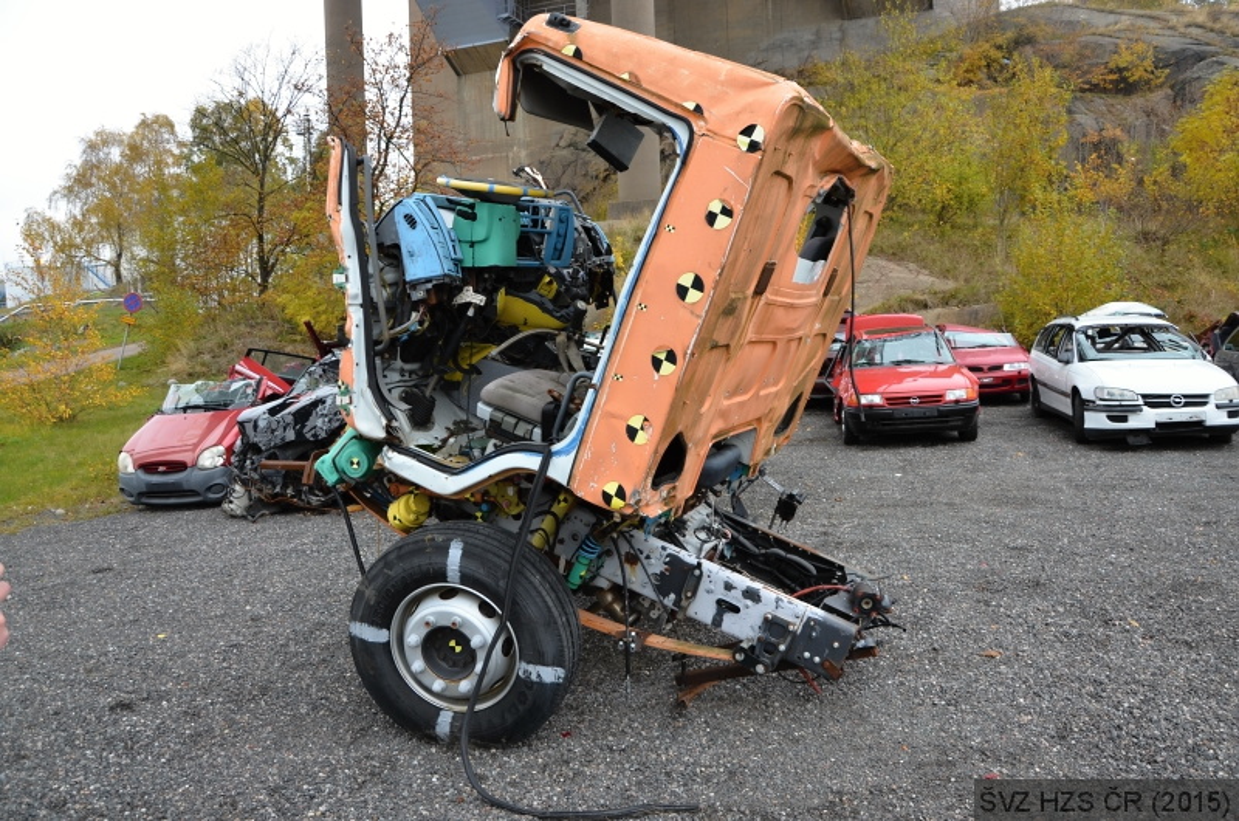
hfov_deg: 67.5
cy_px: 410
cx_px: 620
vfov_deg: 47.7
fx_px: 927
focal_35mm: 27
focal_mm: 18
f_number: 5.6
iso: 220
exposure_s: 1/125
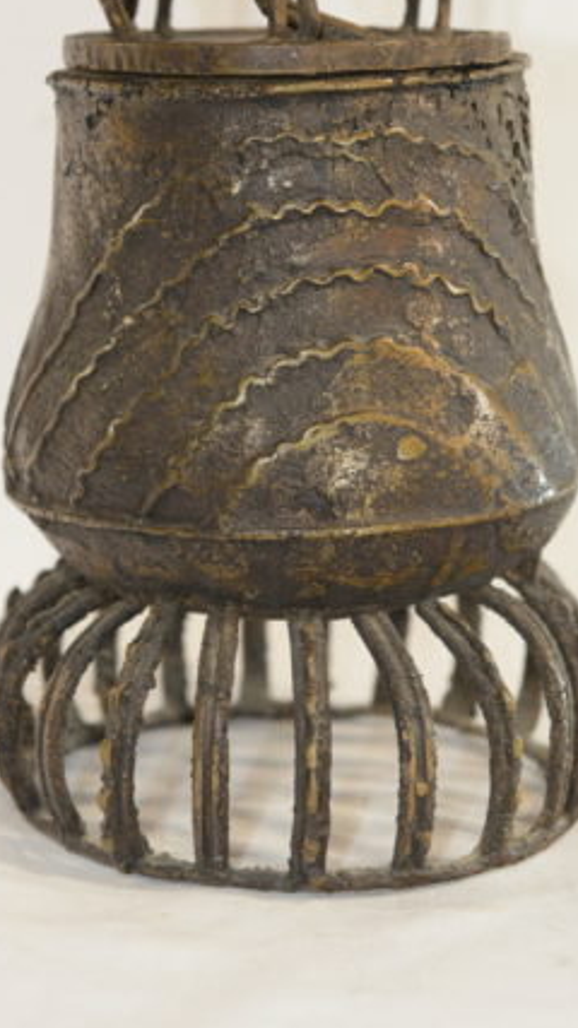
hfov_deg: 11.8
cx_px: 296
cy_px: 324
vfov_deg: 20.7
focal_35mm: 103
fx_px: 2808
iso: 400
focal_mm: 70
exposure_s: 1/125
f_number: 5.6
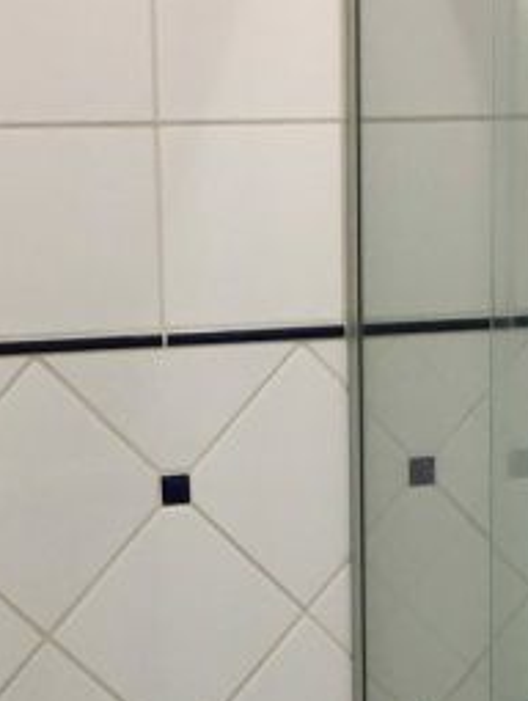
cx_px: 217
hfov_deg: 13.6
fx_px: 2211
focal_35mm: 109
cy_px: 696
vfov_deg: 17.6
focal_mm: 4.15
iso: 80
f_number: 2.2
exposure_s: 1/30
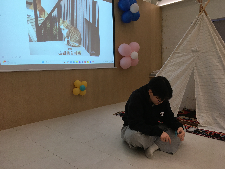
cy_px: 84
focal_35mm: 29
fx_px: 188
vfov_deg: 48.2
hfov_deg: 61.7
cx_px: 112
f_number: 2.2
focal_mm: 4.15
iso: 25
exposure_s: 1/30
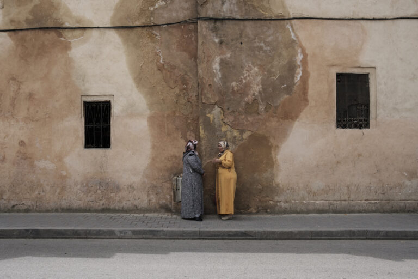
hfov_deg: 54.4
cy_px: 140
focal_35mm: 35
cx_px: 209
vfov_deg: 37.9
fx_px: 406
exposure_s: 1/2500
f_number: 5.6
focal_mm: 23
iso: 800
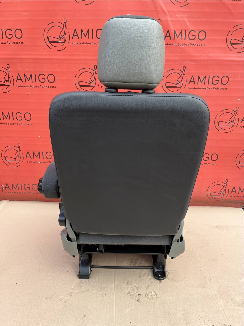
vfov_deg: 67.3
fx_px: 244
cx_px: 122
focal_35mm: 26
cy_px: 163
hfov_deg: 53.1
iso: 32
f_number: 1.6
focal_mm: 5.1
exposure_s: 1/133
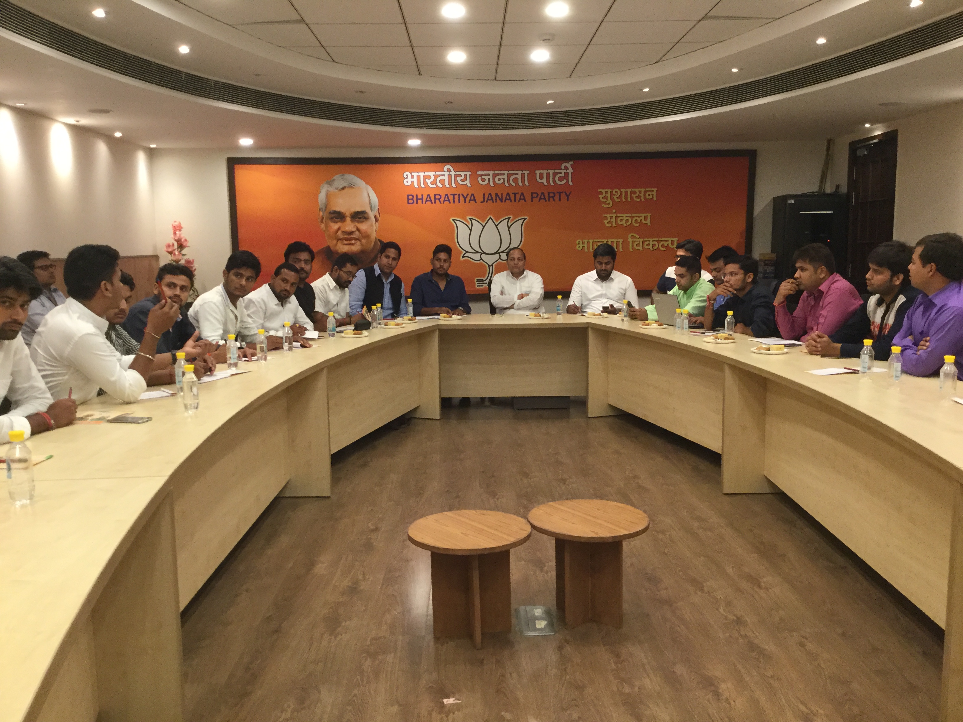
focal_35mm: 31
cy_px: 361
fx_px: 862
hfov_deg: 58.4
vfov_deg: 45.4
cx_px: 482
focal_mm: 3.3
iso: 160
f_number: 2.4
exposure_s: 1/33
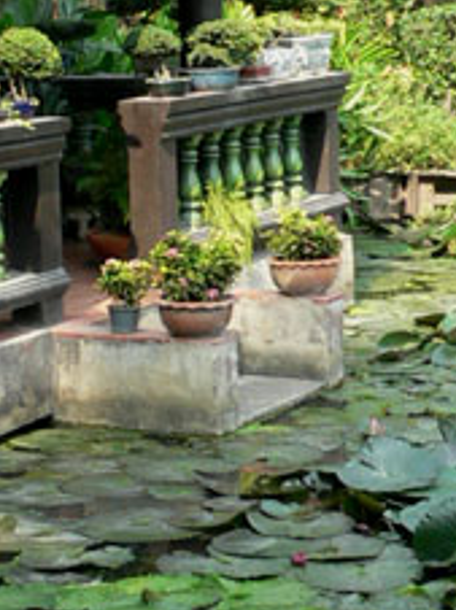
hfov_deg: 11.7
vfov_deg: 15.8
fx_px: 2182
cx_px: -100
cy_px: 105
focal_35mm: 124
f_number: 4
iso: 100
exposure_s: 1/125
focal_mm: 4.6
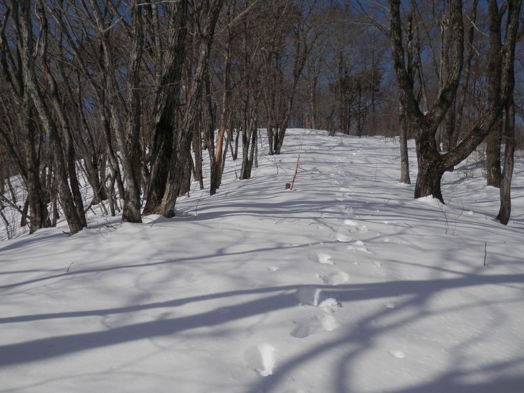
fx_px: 560
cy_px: 196
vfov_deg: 38.7
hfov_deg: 50.1
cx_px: 262
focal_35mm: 37
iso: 80
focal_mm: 6.6
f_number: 10.1
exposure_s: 1/400
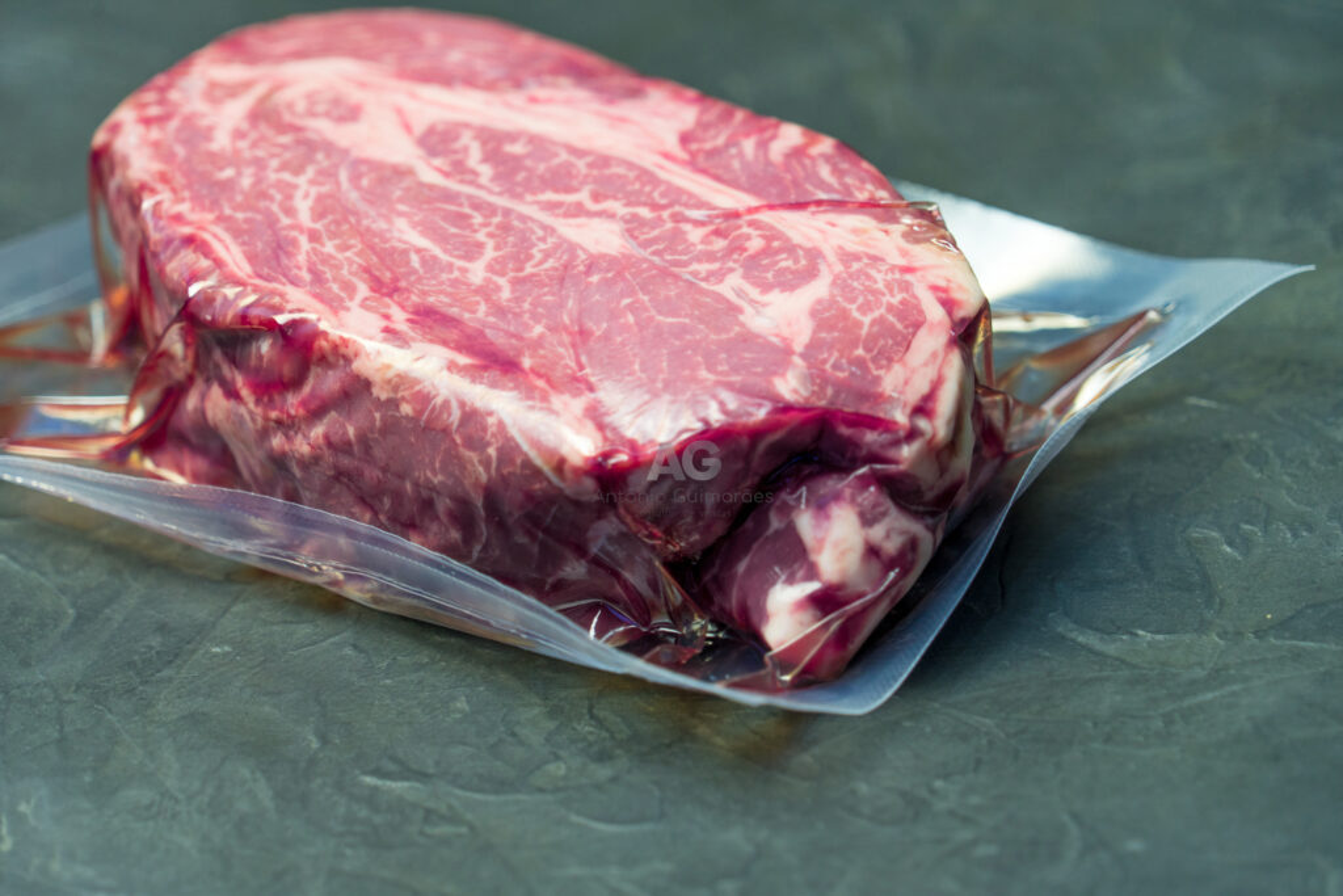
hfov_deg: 13.1
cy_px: 448
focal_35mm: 157
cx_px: 672
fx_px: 5857
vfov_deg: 8.7
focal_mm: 157
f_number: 6.3
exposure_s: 1/40
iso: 320
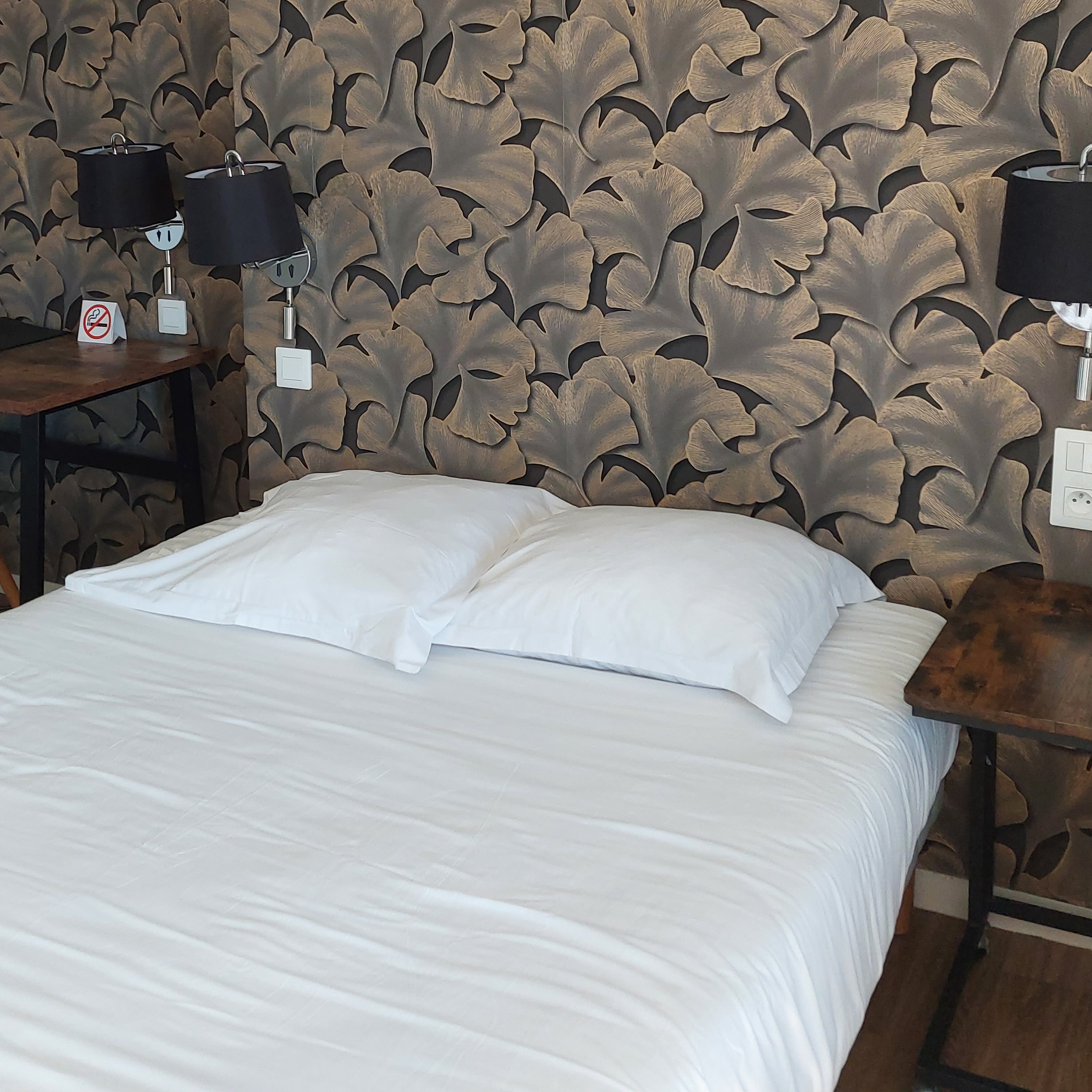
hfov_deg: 41.6
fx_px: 1428
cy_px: 321
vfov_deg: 41.0
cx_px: 431
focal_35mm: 40
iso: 200
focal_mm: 5.23
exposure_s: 1/100
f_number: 1.8
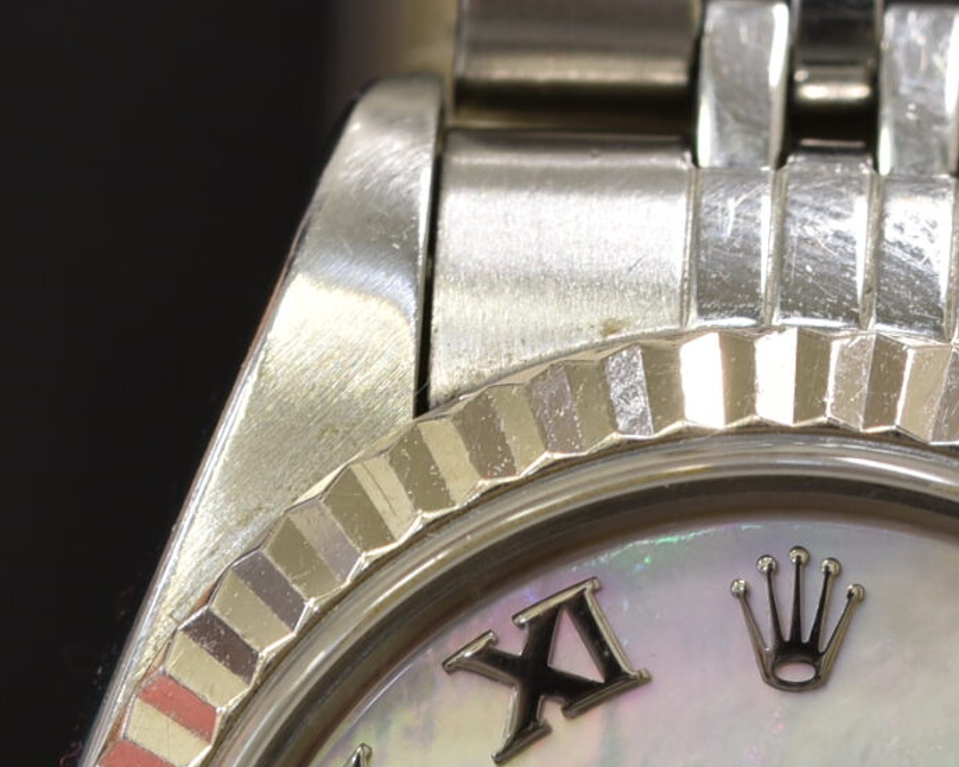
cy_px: 917
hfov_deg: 4.1
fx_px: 13393
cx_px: 778
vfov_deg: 3.3
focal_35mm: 472
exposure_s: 1/3
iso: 100
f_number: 11
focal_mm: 90
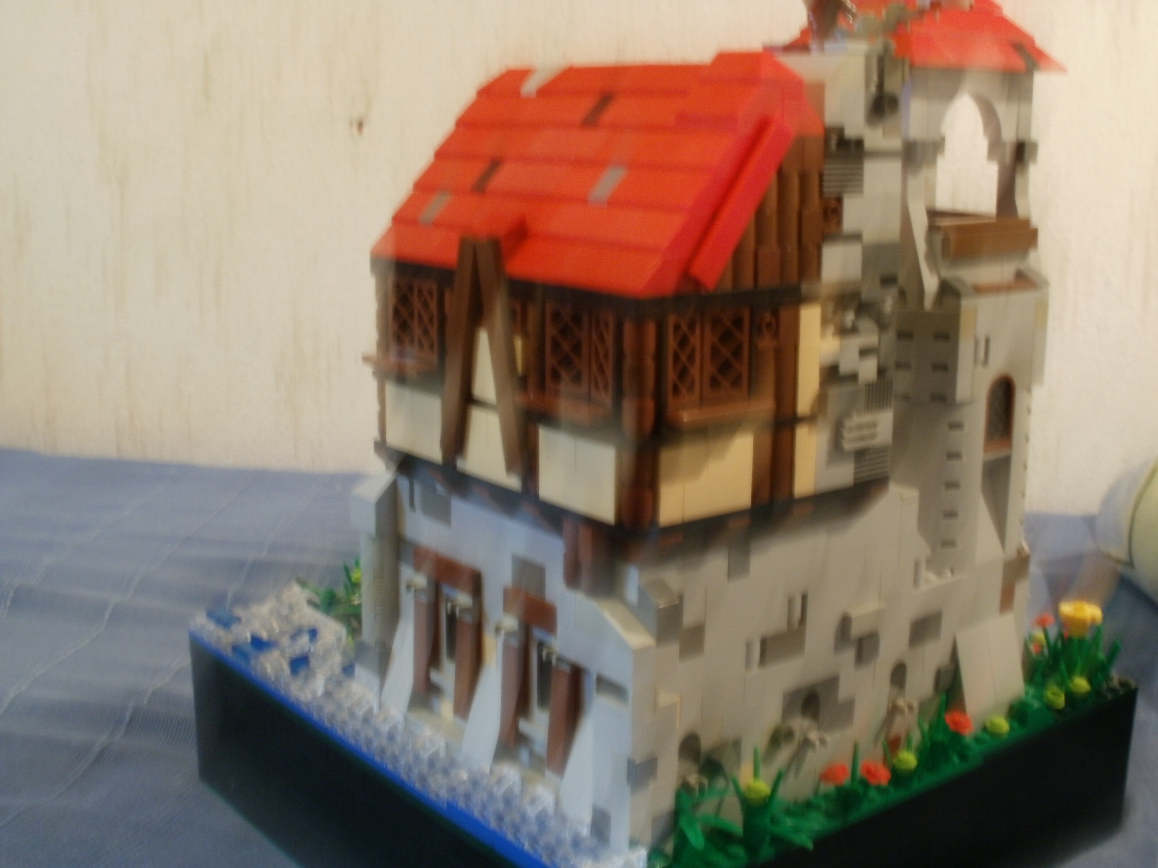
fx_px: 1472
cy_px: 434
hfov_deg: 42.9
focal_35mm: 44
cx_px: 579
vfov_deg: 32.9
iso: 125
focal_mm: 7.7
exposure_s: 1/2
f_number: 4
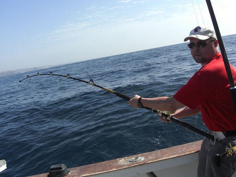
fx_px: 259
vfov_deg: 37.7
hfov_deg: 49.0
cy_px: 88
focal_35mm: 38
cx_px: 118
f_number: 4
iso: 80
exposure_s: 1/800
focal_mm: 7.9
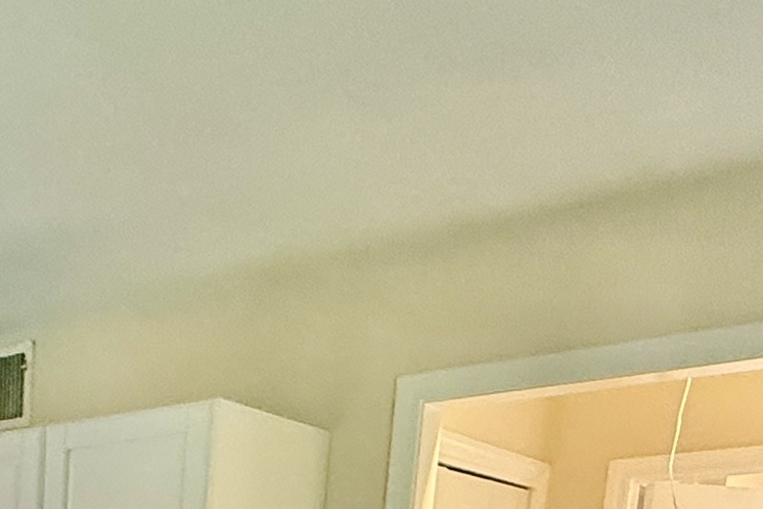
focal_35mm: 60
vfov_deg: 17.5
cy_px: 958
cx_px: -130
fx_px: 1271
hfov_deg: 29.2
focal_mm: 2.22
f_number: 2.2
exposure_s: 1/60
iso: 640
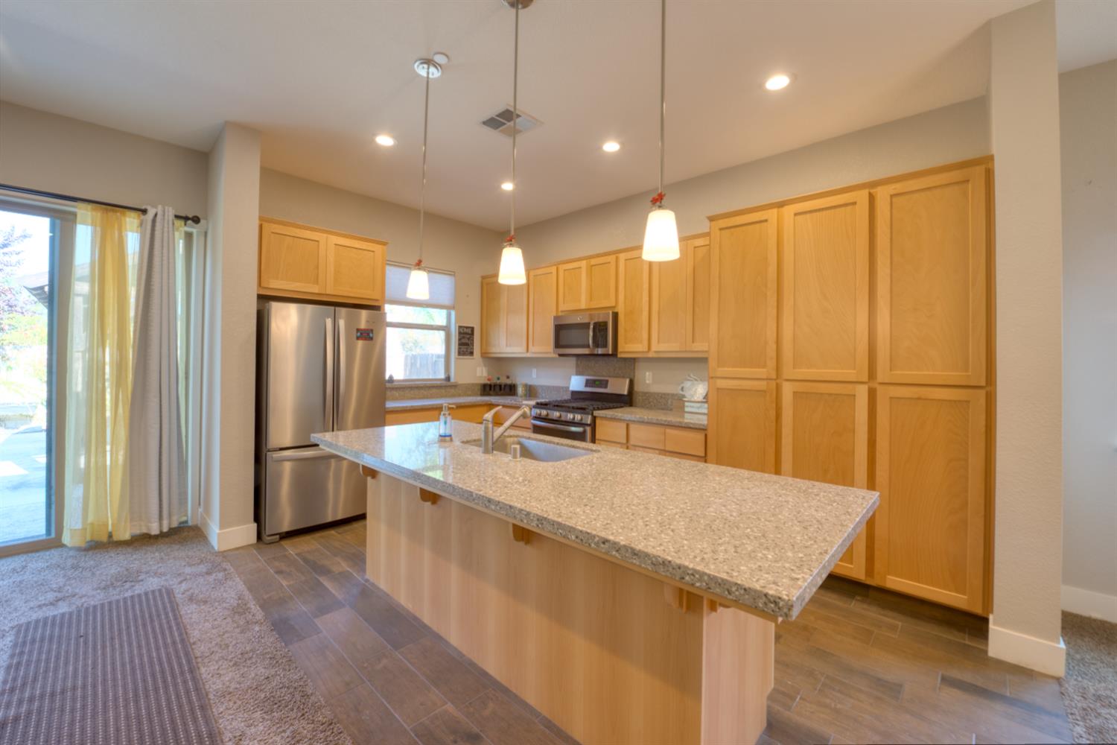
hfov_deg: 104.3
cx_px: 558
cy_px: 372
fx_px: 434
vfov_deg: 81.2
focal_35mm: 14
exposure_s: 1/10
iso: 400
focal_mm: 14
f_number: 10
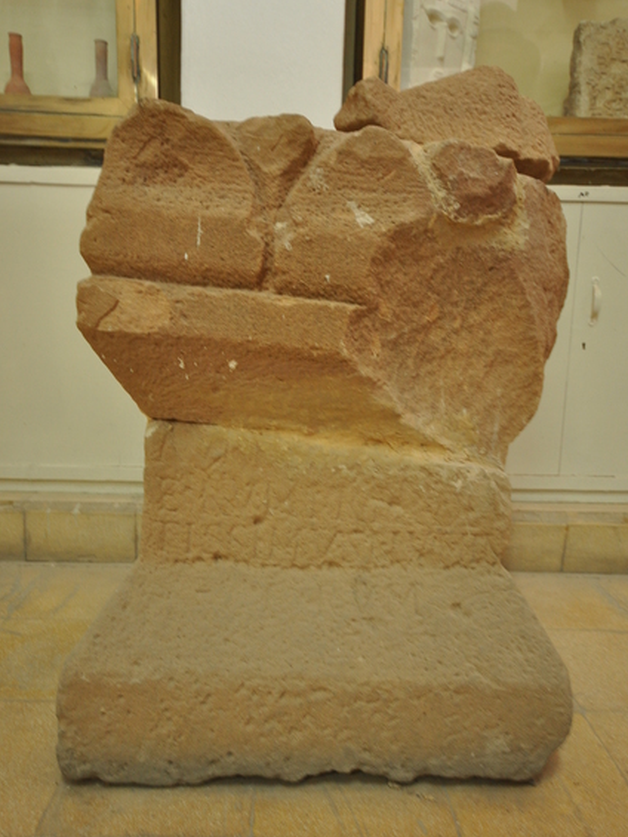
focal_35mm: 27
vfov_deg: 65.3
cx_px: 324
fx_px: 653
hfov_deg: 51.4
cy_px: 407
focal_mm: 16
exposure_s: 1/8
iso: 640
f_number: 5
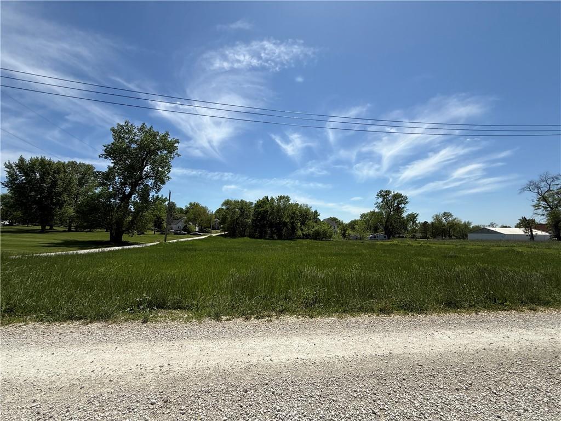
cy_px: 210
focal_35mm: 14
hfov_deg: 102.1
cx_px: 280
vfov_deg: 85.7
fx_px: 227
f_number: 2.2
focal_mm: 2.22
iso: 50
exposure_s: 1/3125
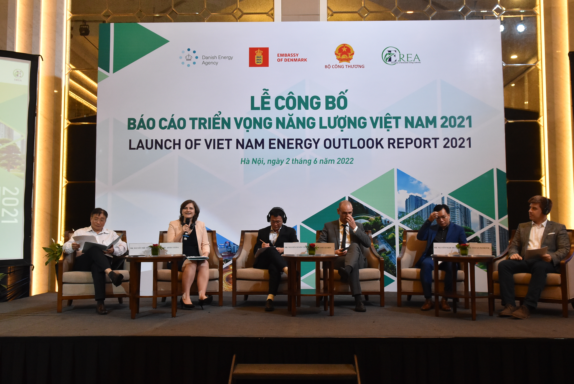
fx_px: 550
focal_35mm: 34
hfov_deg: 55.1
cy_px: 192
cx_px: 287
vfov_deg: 38.4
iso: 1600
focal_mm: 23
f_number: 5.6
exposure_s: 1/125
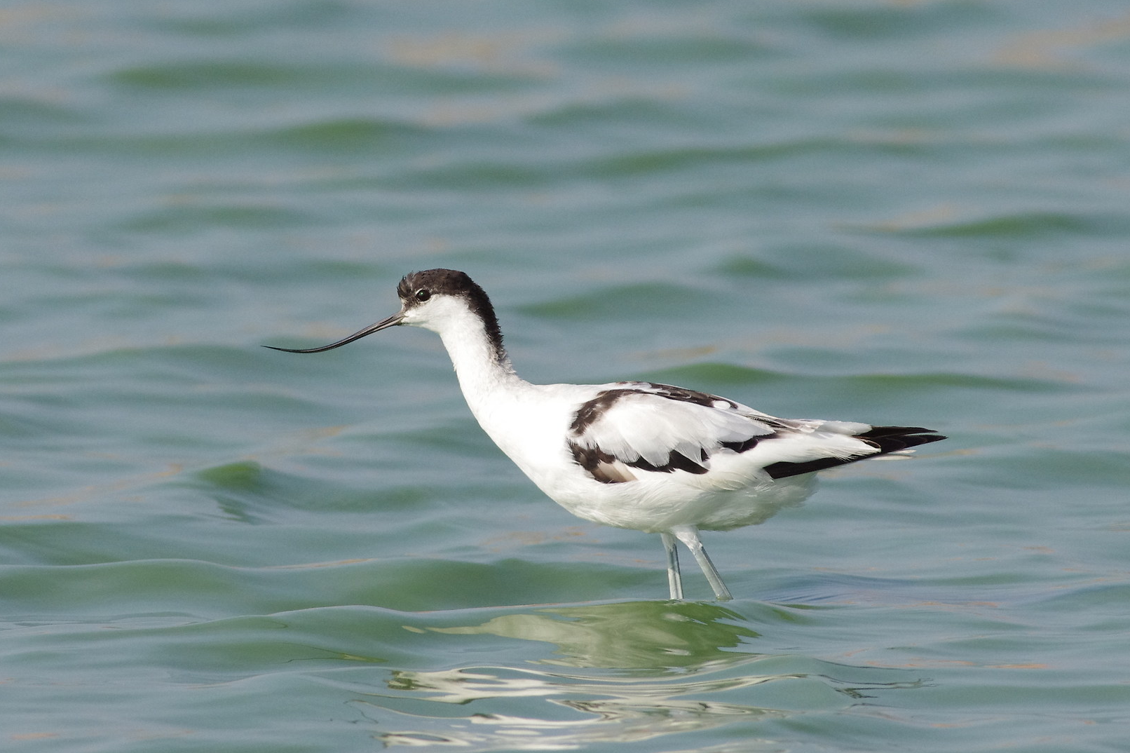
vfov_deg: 1.1
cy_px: 311
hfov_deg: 1.6
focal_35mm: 1251
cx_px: 535
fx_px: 39257
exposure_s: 1/800
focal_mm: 560
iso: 1000
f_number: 8
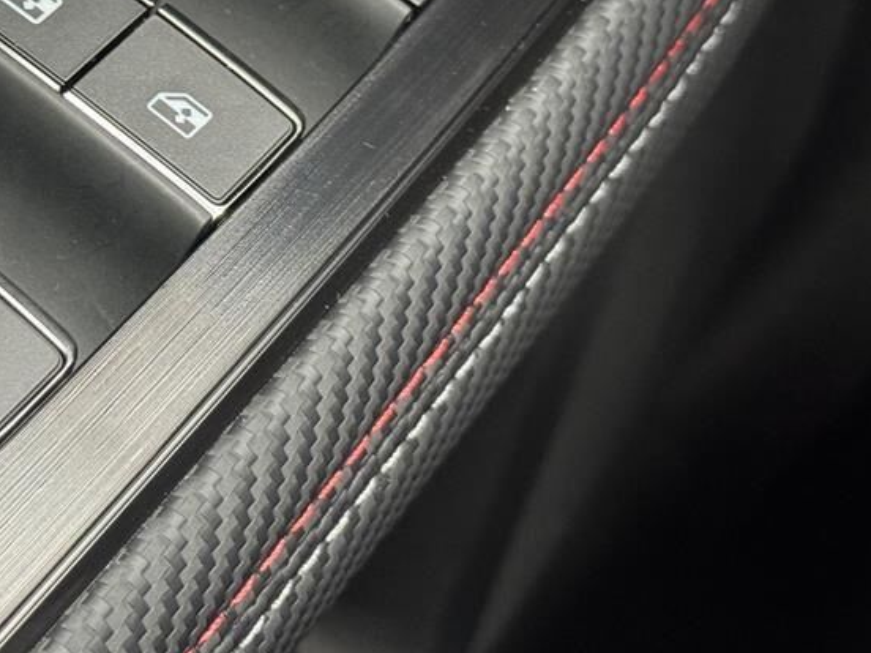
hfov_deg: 21.5
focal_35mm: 89
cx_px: 95
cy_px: 112
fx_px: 2239
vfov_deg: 16.5
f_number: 1.78
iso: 320
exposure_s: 1/33
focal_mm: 6.76
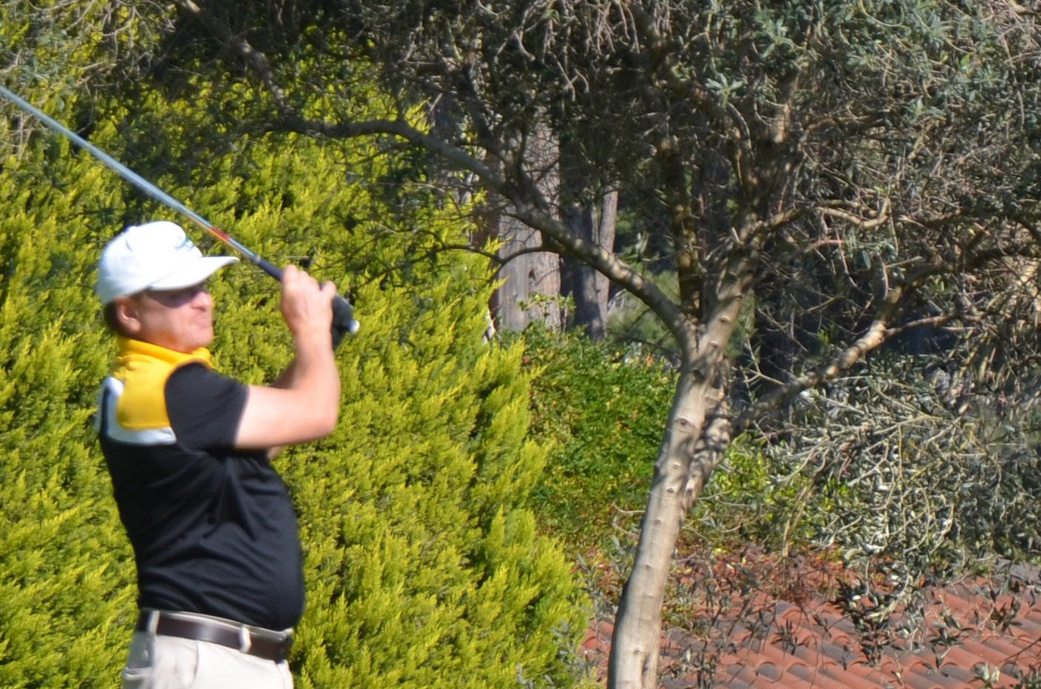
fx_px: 15863
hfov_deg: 3.8
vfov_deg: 2.5
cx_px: 296
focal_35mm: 550
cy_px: 116
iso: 160
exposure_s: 1/500
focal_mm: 105
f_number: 5.6
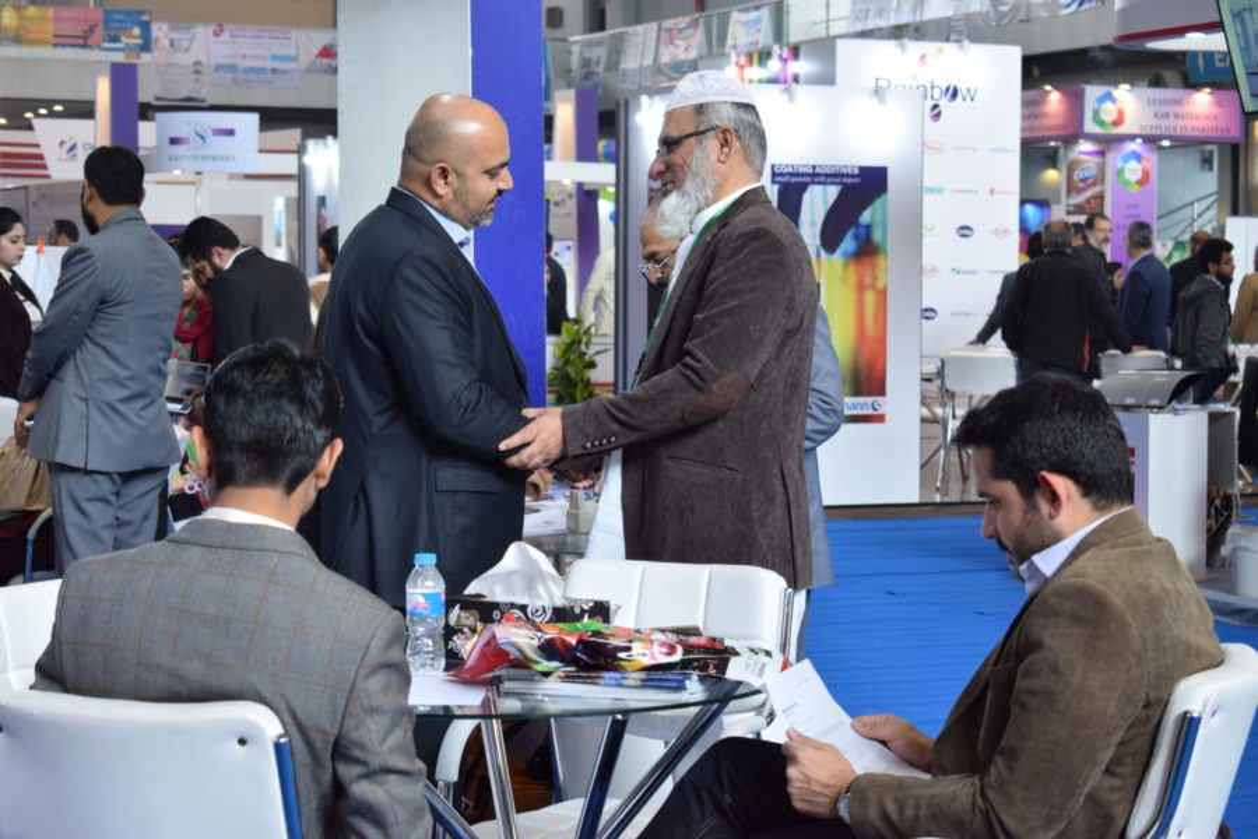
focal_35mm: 82
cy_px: 420
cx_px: 629
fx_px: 2883
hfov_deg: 24.6
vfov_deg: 16.6
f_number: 5.6
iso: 1000
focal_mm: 55
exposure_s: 1/100
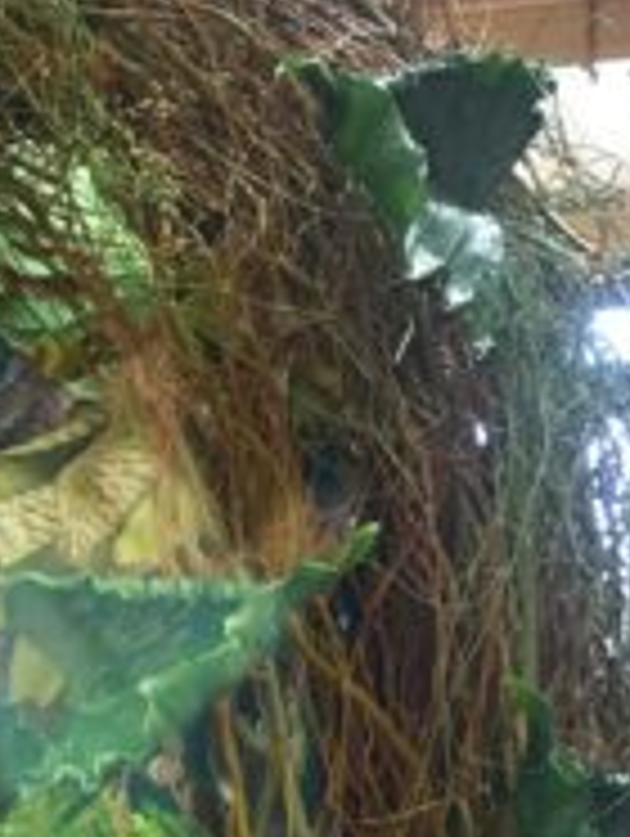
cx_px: -428
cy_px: 918
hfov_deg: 12.3
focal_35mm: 112
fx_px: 2712
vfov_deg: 17.0
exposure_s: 1/33
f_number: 2.2
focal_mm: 4.15
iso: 125
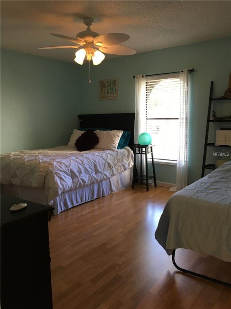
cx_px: 116
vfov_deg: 61.7
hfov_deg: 48.2
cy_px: 154
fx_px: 258
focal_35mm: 29
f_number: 2.2
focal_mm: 4.15
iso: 40
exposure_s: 1/30
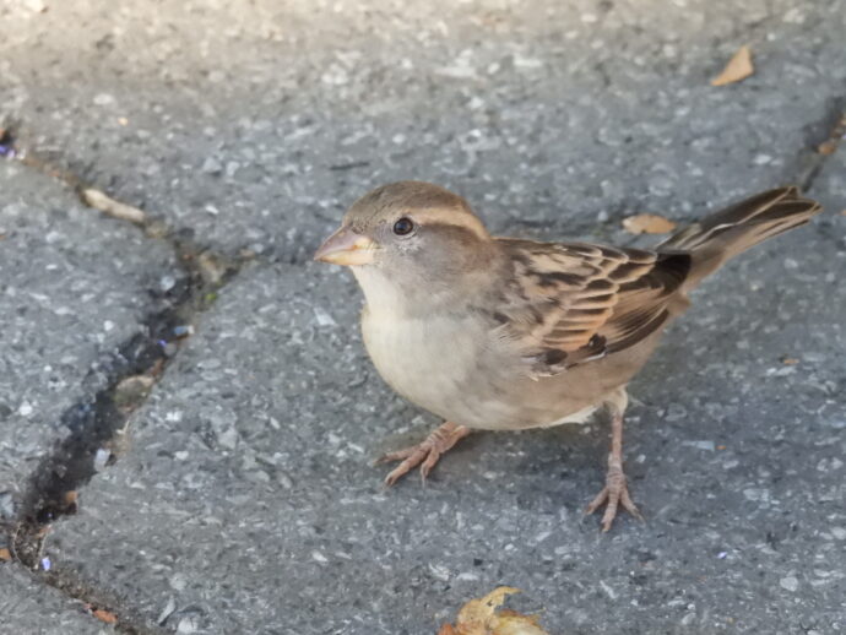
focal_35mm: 550
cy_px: 318
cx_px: 423
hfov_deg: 3.6
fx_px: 13446
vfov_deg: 2.7
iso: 2000
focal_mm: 98.1
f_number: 5
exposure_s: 1/800
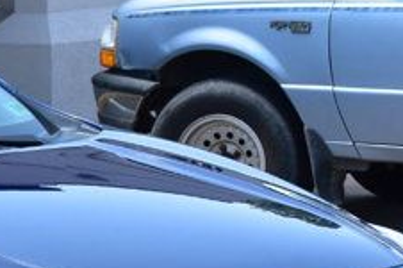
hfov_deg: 9.5
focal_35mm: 197
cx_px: -508
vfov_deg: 6.9
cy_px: 275
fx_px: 2205
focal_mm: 29
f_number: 10
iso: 400
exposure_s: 1/200
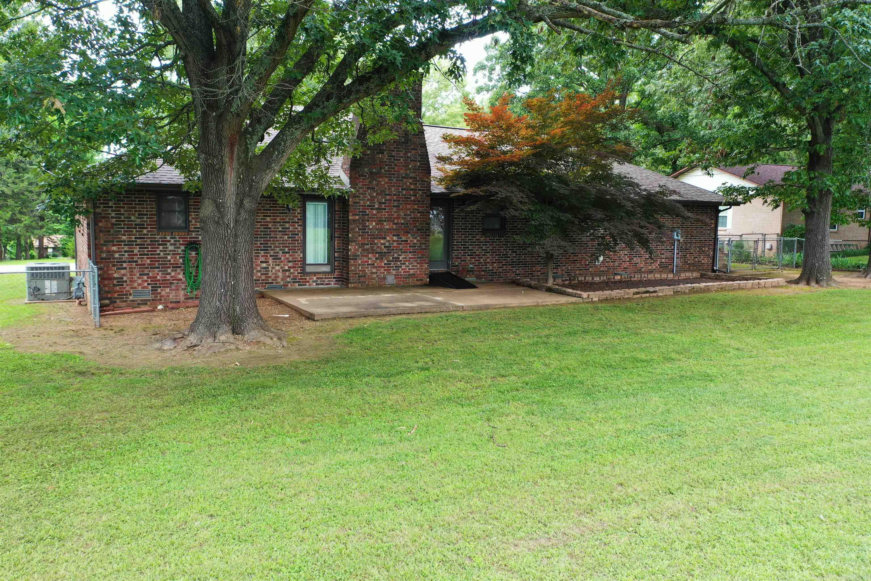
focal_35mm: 28
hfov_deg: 65.5
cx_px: 436
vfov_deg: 46.4
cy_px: 290
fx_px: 677
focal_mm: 10.26
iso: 100
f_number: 3.5
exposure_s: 1/100
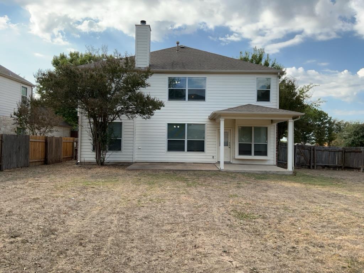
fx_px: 284
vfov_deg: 51.4
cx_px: 182
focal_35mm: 27
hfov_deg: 65.3
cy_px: 136
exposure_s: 1/1279
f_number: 1.8
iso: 32
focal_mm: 3
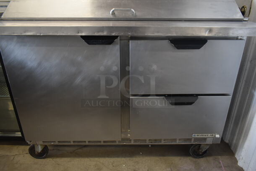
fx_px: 192
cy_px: 86
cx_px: 128
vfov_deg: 48.0
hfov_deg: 67.3
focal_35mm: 27
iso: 900
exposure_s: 1/60
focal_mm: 18
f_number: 4
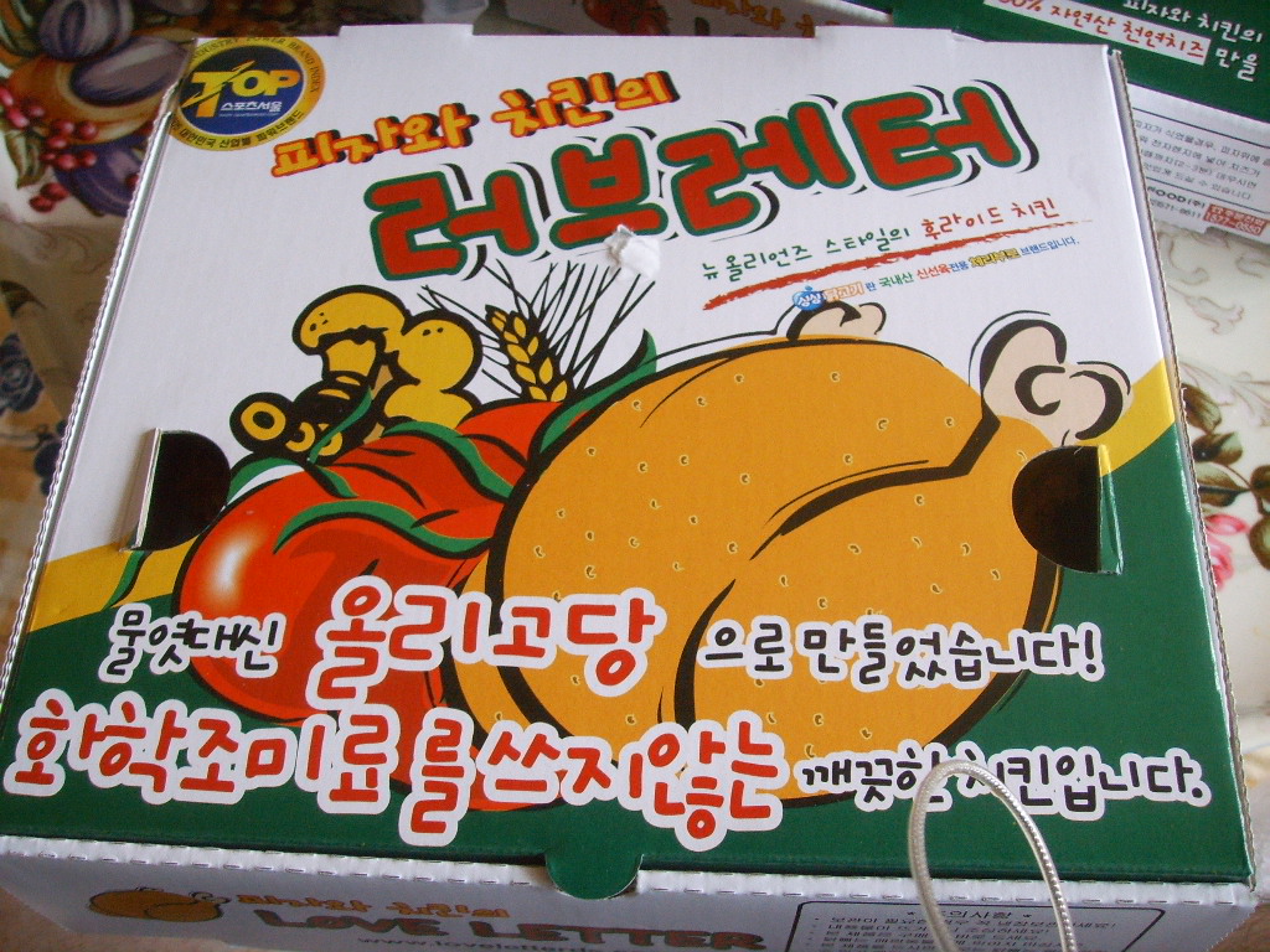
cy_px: 476
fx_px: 1431
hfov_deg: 47.9
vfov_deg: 36.8
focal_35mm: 39
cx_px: 635
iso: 150
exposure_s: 1/45
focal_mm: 6.6
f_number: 3.5
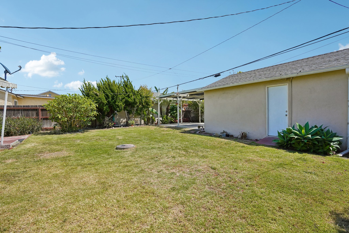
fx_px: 155
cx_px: 174
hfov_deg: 96.7
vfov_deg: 73.7
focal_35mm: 16
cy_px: 116
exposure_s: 1/800
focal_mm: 16
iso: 400
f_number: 8
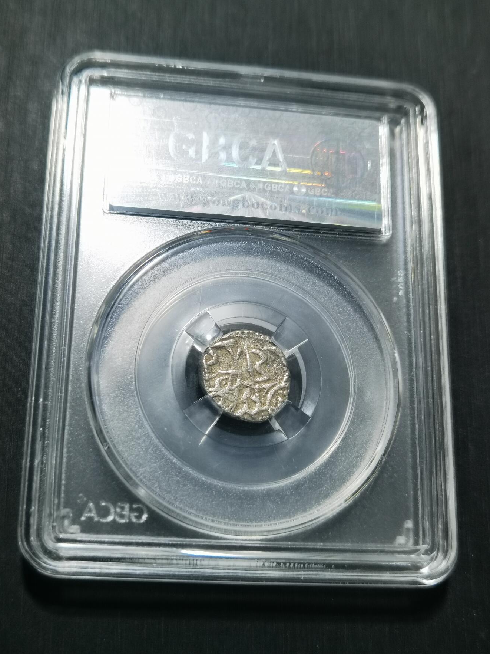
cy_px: 321
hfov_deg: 29.7
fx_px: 925
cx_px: 243
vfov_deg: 38.9
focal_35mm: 49
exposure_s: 1/100
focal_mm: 6.67
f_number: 1.9
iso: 125
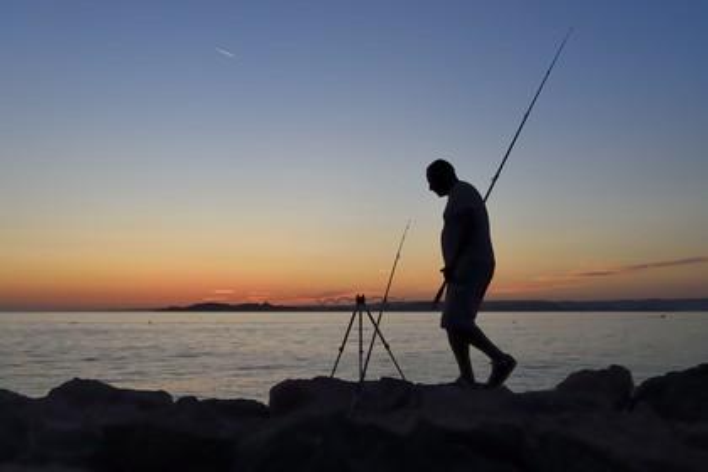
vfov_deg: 38.9
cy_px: 236
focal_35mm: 34
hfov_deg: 55.8
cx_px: 354
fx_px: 669
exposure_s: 1/200
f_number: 5
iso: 200
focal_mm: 34
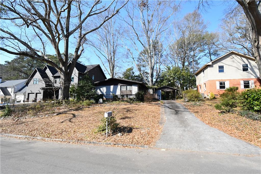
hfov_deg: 100.4
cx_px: 130
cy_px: 87
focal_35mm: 15
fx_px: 109
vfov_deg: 77.3
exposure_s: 1/2000
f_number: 8
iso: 2000
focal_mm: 10
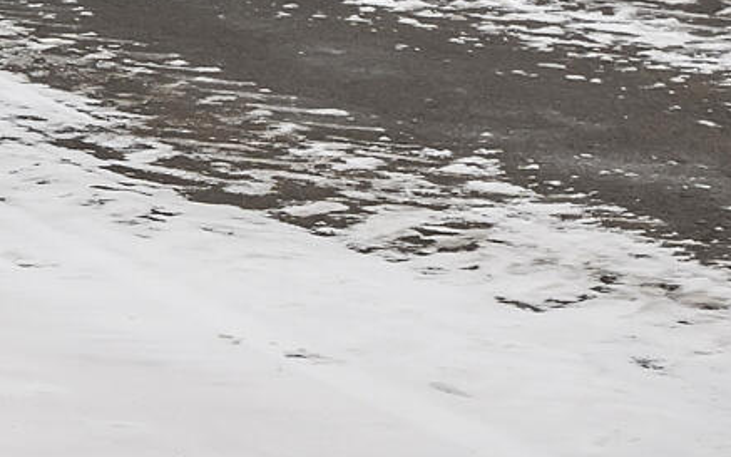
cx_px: -1761
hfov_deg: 7.2
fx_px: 4880
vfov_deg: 5.2
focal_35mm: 245
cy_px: -490
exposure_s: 1/1600
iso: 250
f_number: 4.5
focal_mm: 35
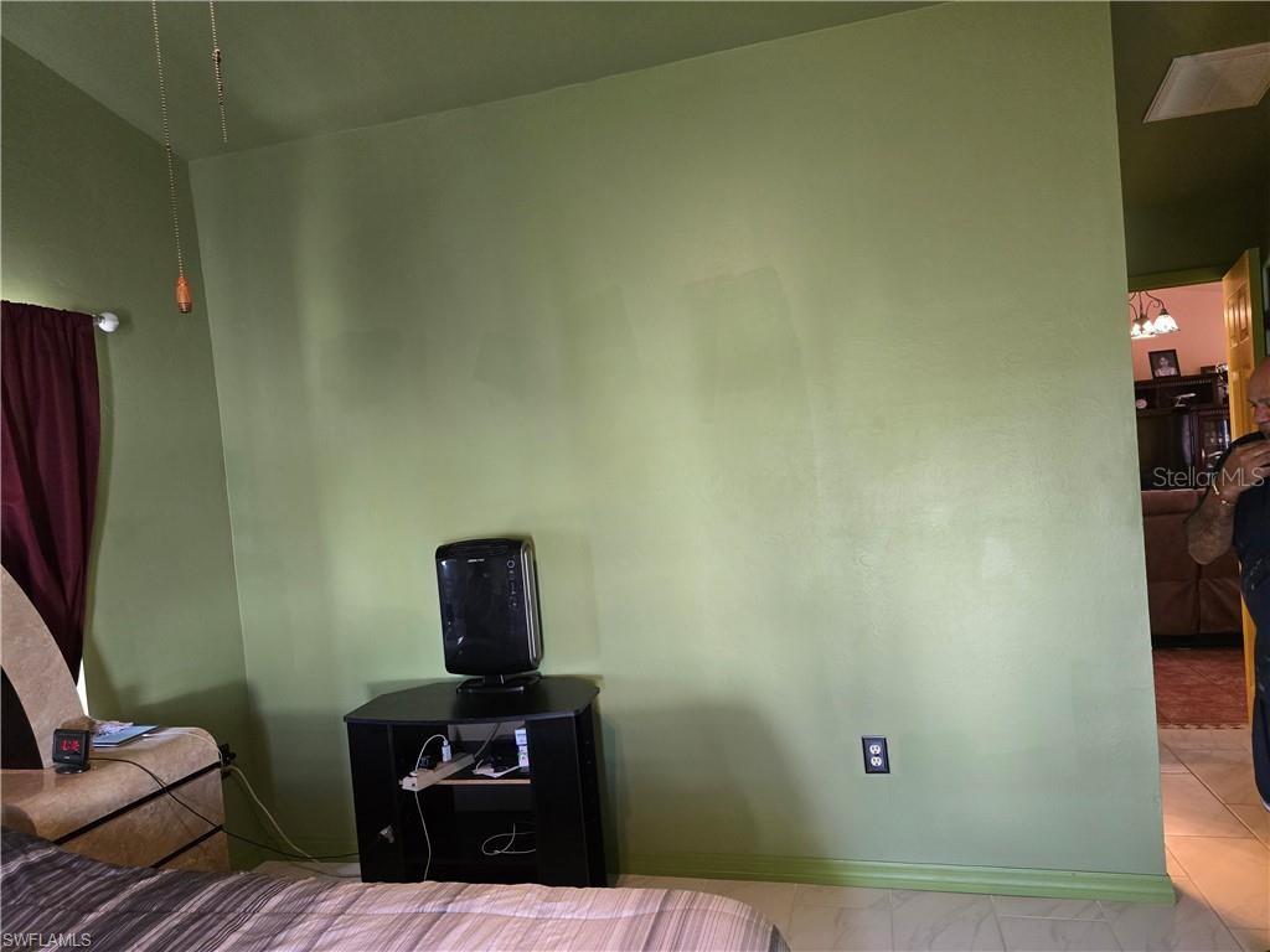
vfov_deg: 58.9
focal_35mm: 23
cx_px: 635
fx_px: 844
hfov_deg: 73.9
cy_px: 476
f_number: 1.7
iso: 800
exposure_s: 1/120
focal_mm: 6.3
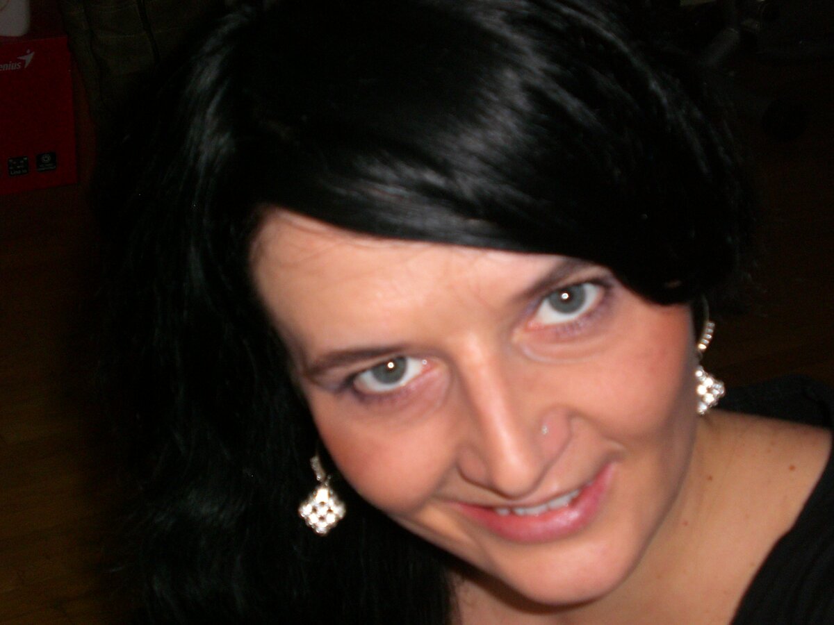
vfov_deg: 23.3
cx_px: 417
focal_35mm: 63
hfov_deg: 30.7
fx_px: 1518
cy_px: 312
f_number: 4
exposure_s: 1/60
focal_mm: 10.4
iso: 200
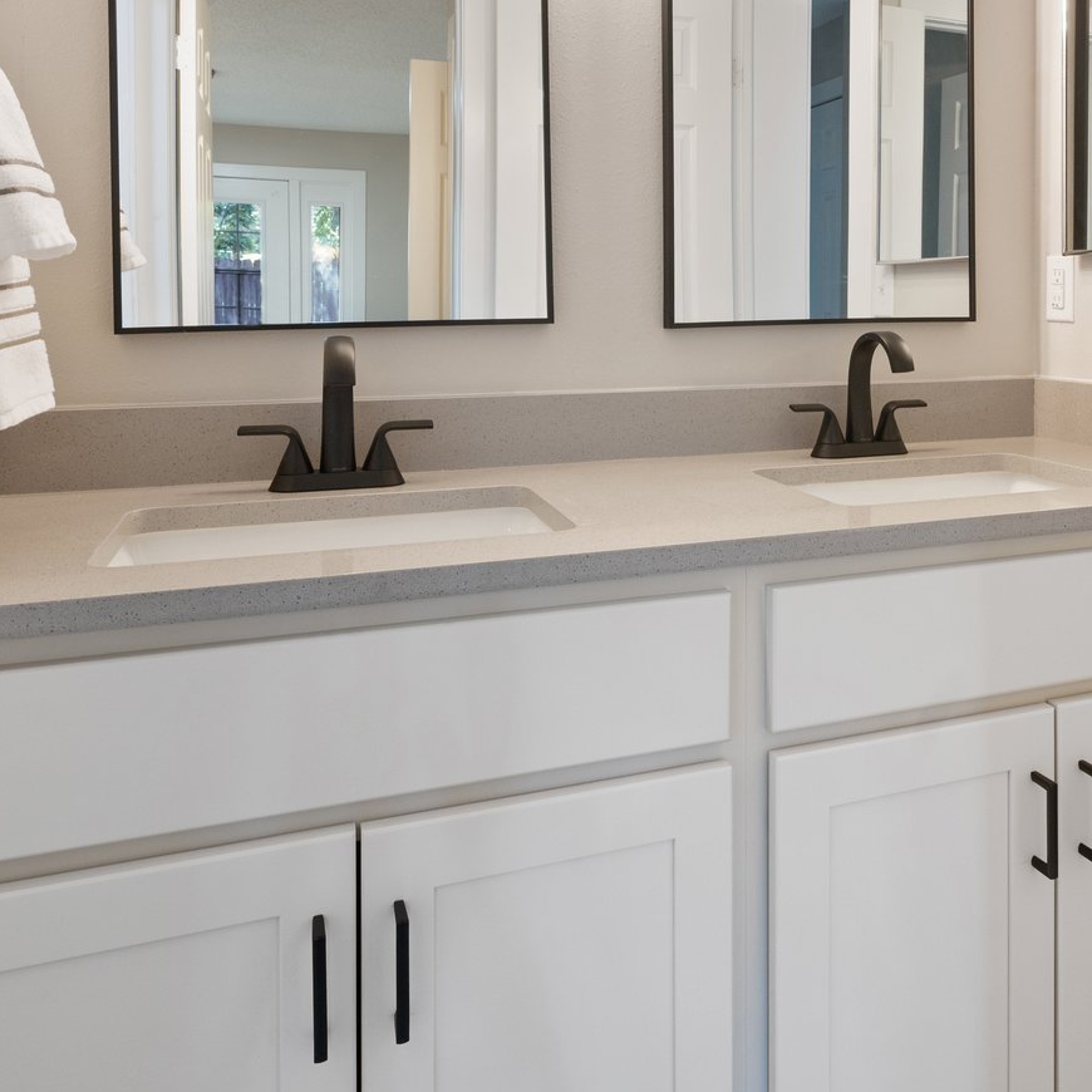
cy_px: 344
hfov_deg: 56.0
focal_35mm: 28
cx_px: 732
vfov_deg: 55.8
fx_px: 999
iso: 800
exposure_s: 1/4
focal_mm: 14
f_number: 8
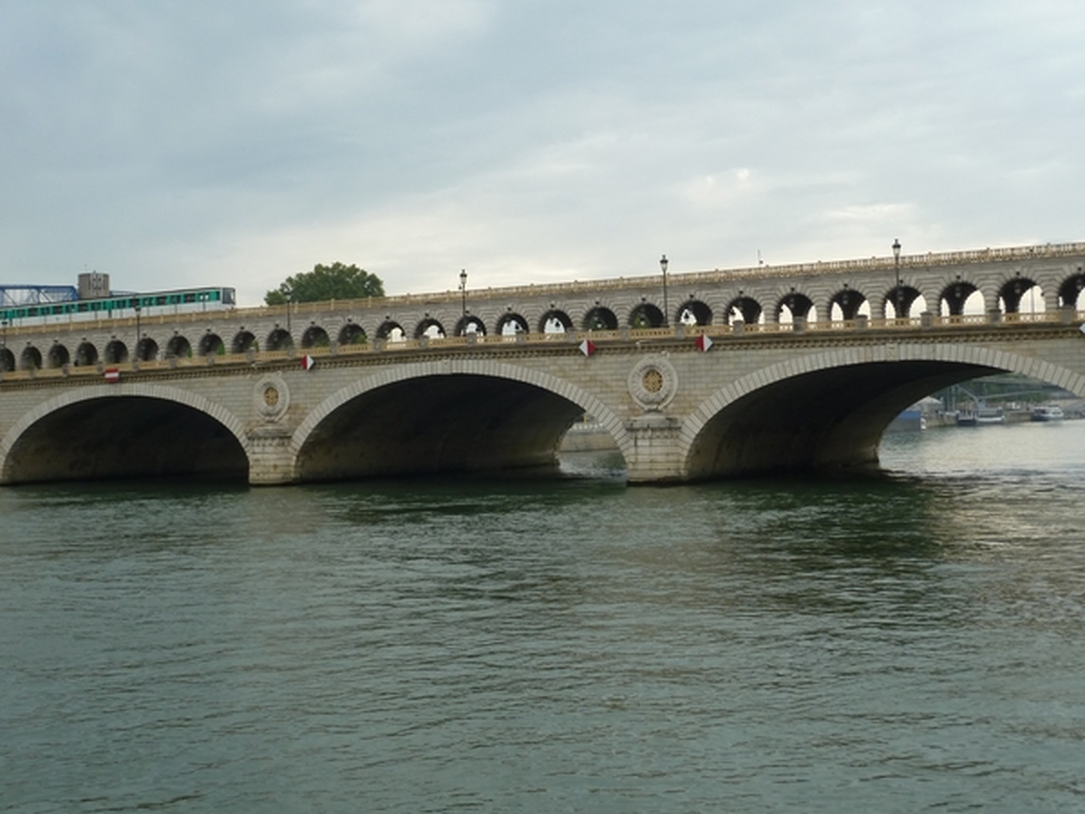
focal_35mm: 48
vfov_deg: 30.3
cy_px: 407
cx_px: 542
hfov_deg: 39.7
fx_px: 1505
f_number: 3.8
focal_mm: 7.9
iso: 160
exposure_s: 1/500
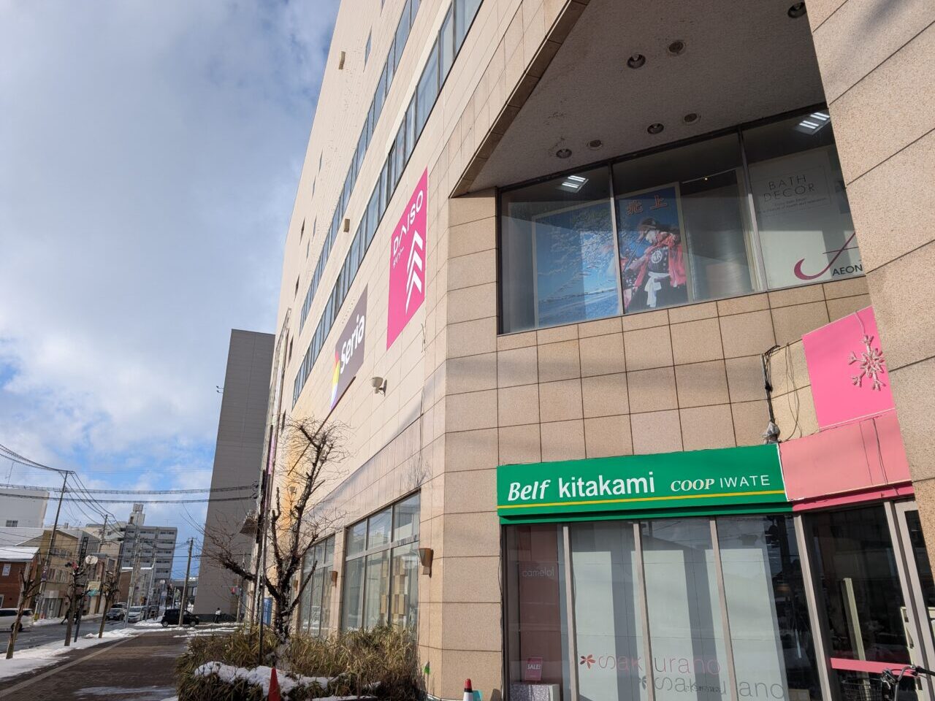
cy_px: 350
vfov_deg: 56.8
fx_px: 648
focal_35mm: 24
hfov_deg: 71.6
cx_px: 468
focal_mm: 6.9
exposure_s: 1/1621
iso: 23
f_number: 1.68
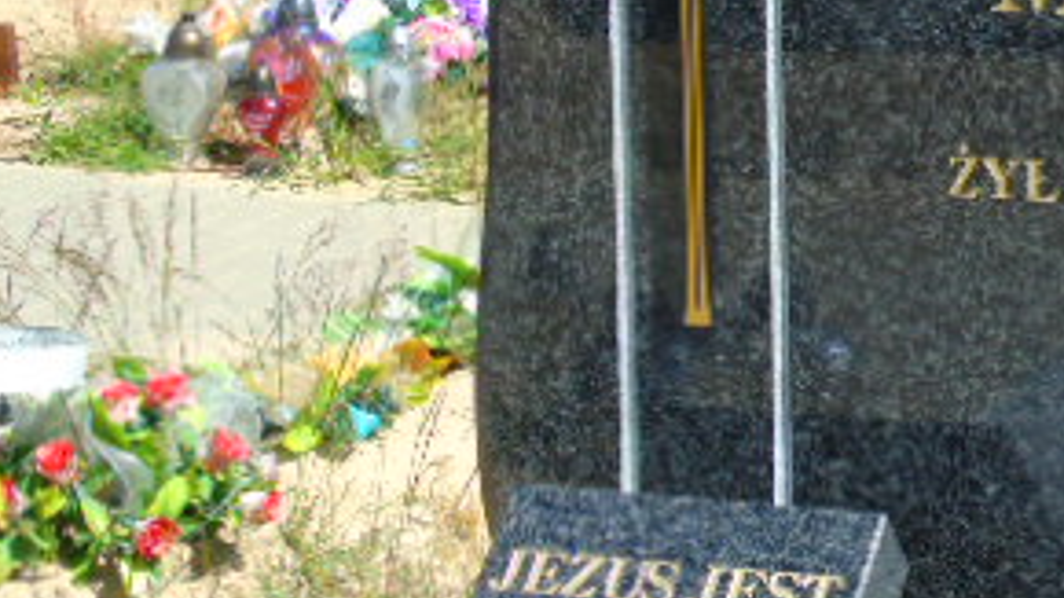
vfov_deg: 8.1
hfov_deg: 14.1
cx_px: 1145
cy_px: 216
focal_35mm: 149
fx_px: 4203
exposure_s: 1/320
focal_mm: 11
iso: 80
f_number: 4.5
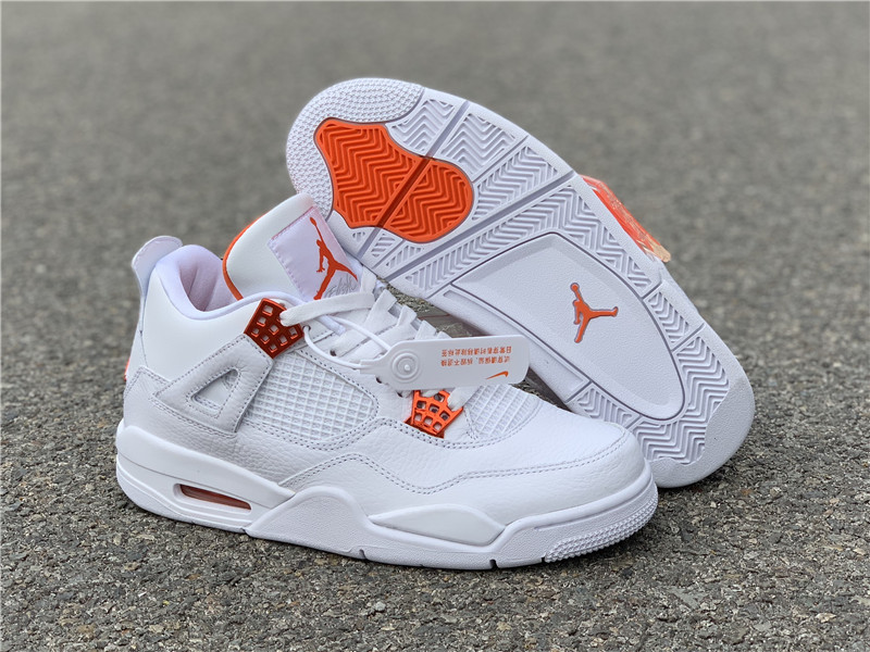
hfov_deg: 36.8
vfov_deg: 28.0
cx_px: 435
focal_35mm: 52
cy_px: 326
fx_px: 1307
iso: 16
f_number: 2.4
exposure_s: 1/727
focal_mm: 6
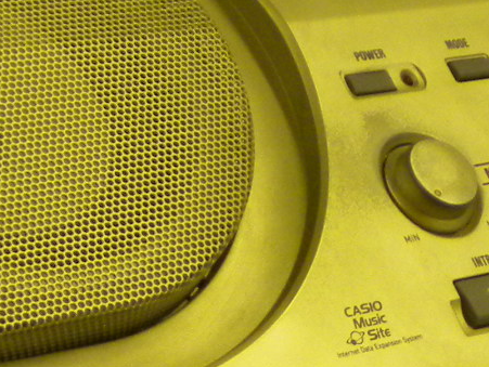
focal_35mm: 186
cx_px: 575
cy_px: 344
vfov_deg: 8.0
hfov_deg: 10.5
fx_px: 2630
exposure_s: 1/74.7
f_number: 3.5
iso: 280
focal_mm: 7.4
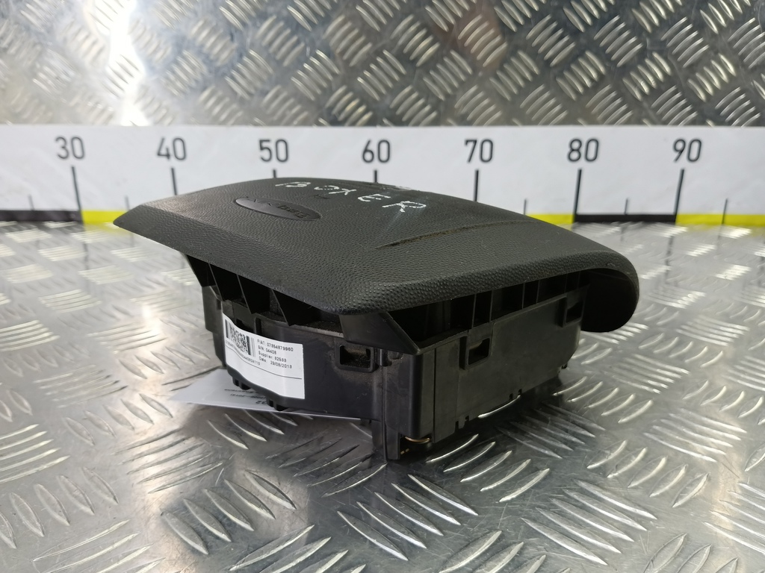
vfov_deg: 58.9
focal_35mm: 23
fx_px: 508
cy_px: 286
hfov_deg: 73.9
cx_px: 382
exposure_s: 1/50
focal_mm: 4.11
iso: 189
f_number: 1.6
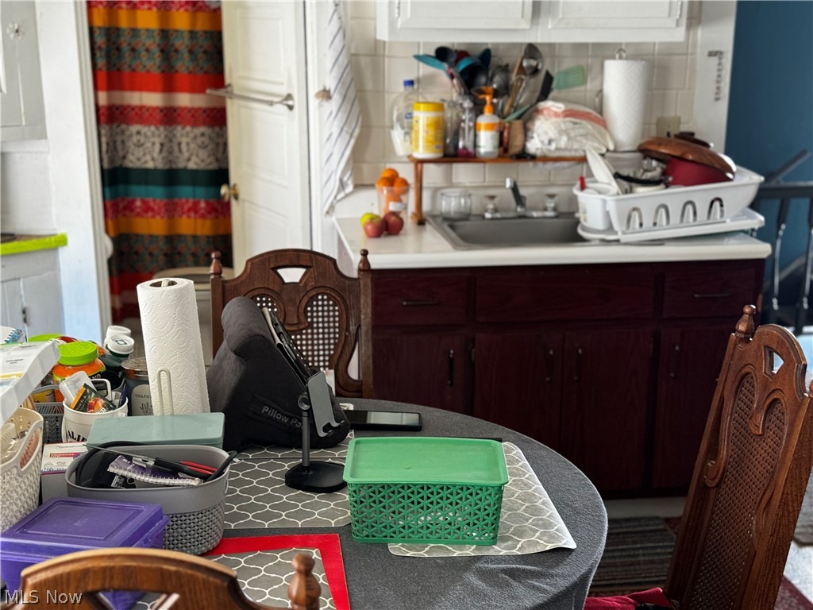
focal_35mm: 48
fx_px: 1127
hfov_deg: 39.7
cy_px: 305
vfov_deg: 30.3
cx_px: 406
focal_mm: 6.76
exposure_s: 1/60
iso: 200
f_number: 1.78
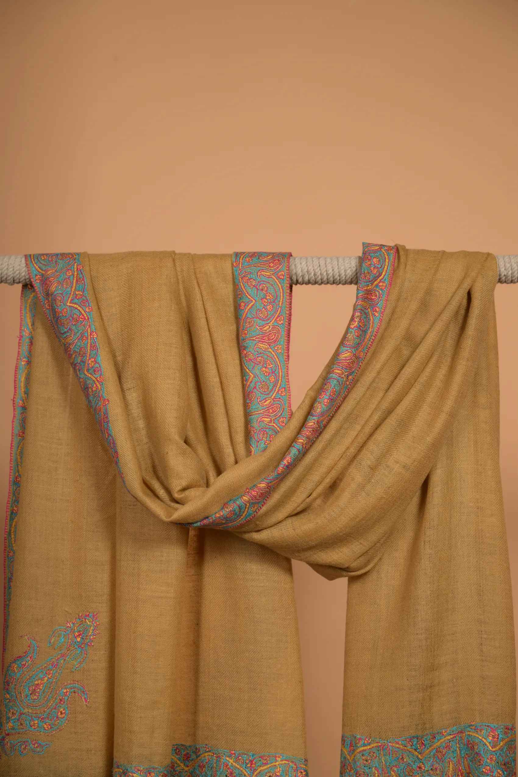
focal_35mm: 75
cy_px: 388
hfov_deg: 18.2
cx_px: 259
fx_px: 1619
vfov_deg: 27.0
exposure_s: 1/200
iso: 125
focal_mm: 75
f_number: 6.3
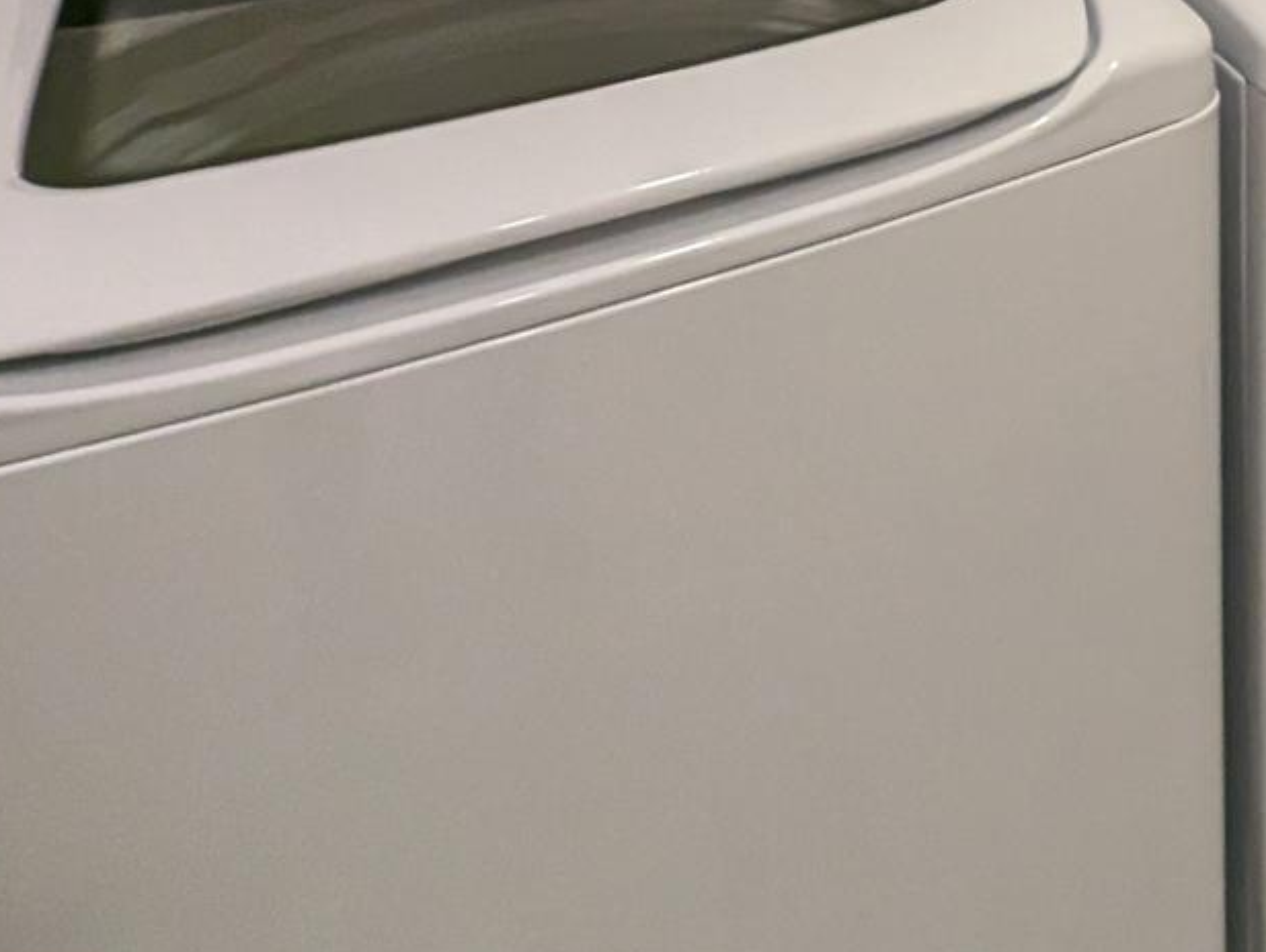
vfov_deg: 25.9
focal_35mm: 43
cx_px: 1705
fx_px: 1574
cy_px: -435
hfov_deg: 31.7
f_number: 2.2
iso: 92
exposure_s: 1/120
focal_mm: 1.95
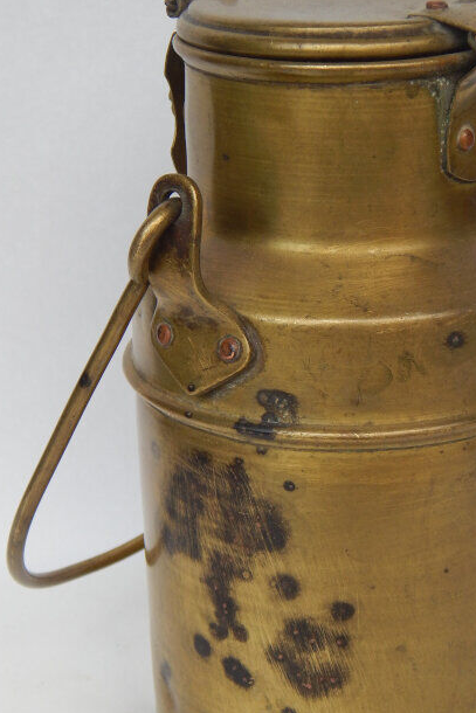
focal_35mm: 75
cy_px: 389
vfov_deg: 27.0
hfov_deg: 18.1
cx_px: 325
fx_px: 1487
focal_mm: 9.7
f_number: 3.8
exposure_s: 1/200
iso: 125
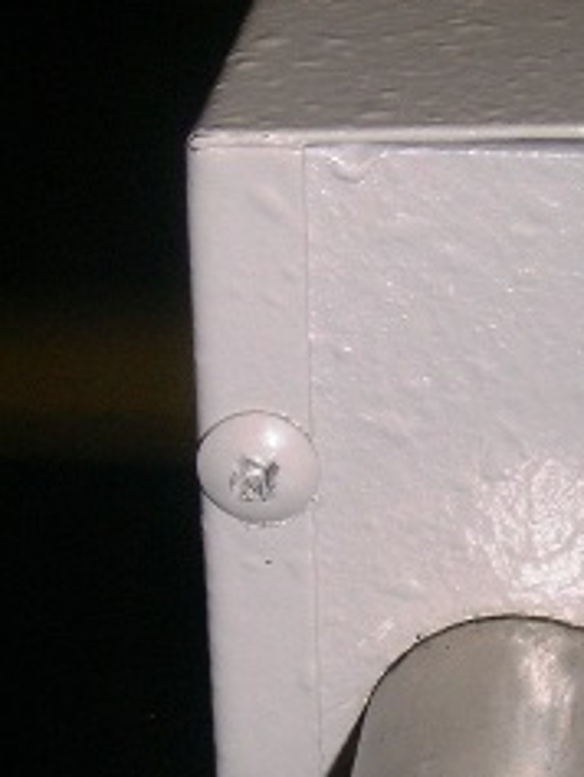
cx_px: 518
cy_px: 485
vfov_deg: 16.0
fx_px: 2764
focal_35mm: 123
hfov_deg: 12.0
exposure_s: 1/60
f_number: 7.6
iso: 100
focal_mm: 8
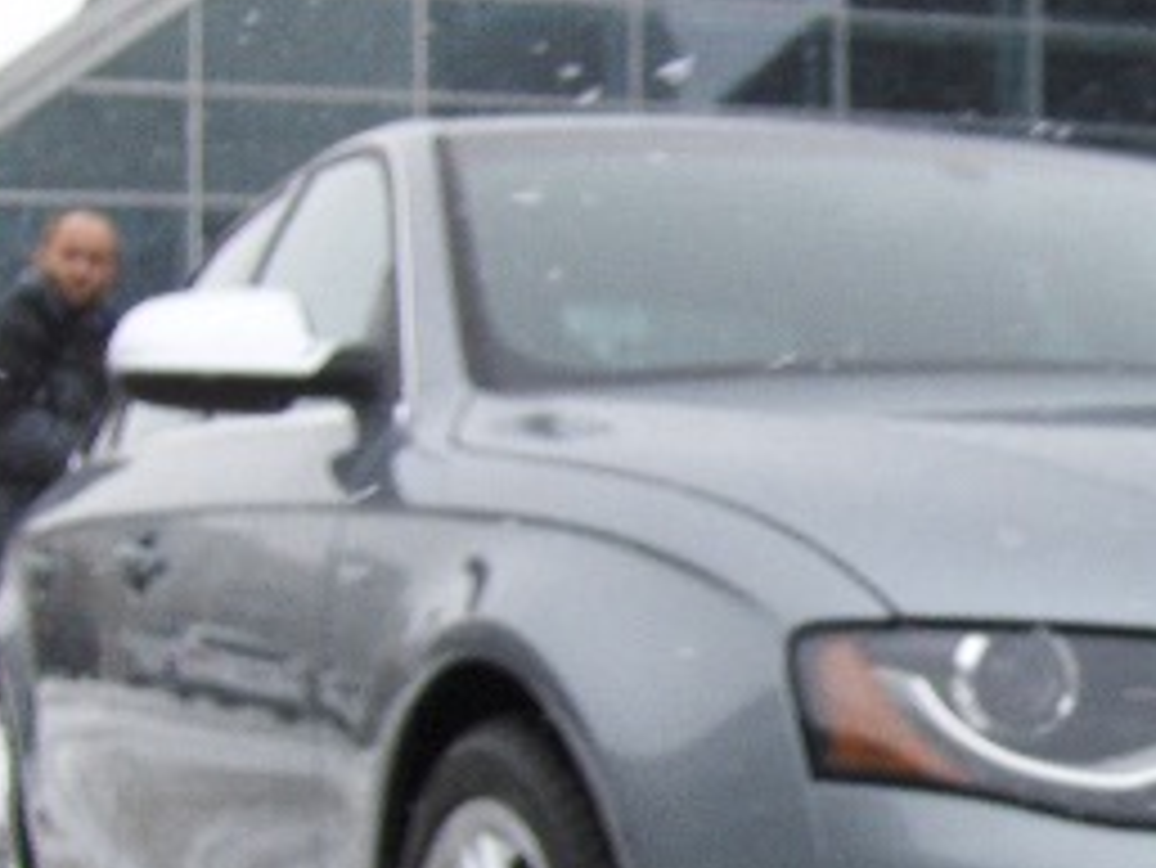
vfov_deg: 16.9
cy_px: 684
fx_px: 2907
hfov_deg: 21.5
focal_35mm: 87
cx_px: 1232
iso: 100
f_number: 4.3
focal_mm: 7.5
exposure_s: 1/538
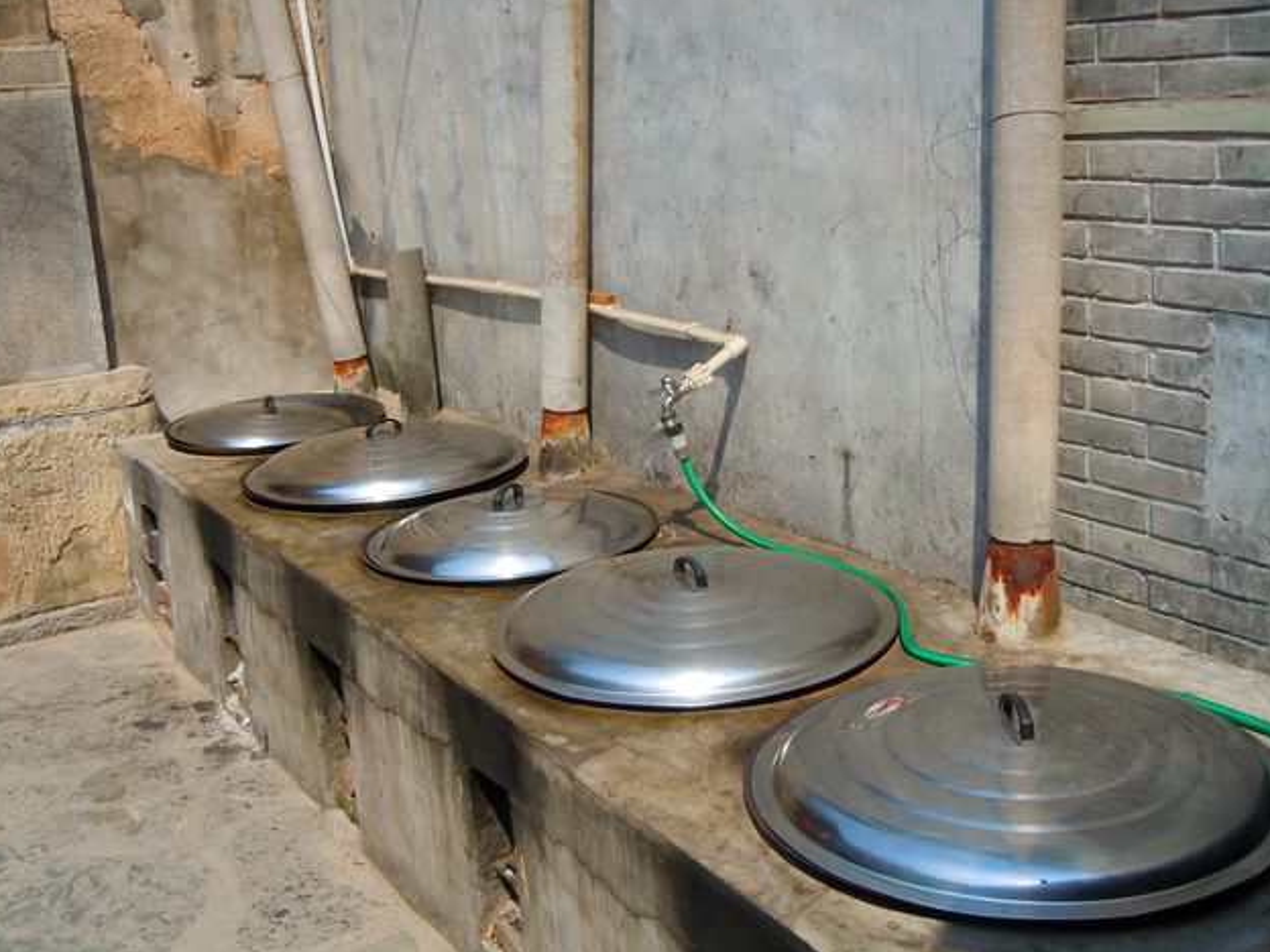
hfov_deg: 46.8
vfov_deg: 36.0
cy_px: 472
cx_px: 627
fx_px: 1468
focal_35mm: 40
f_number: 3.7
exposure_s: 1/640
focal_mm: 7.1
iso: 100
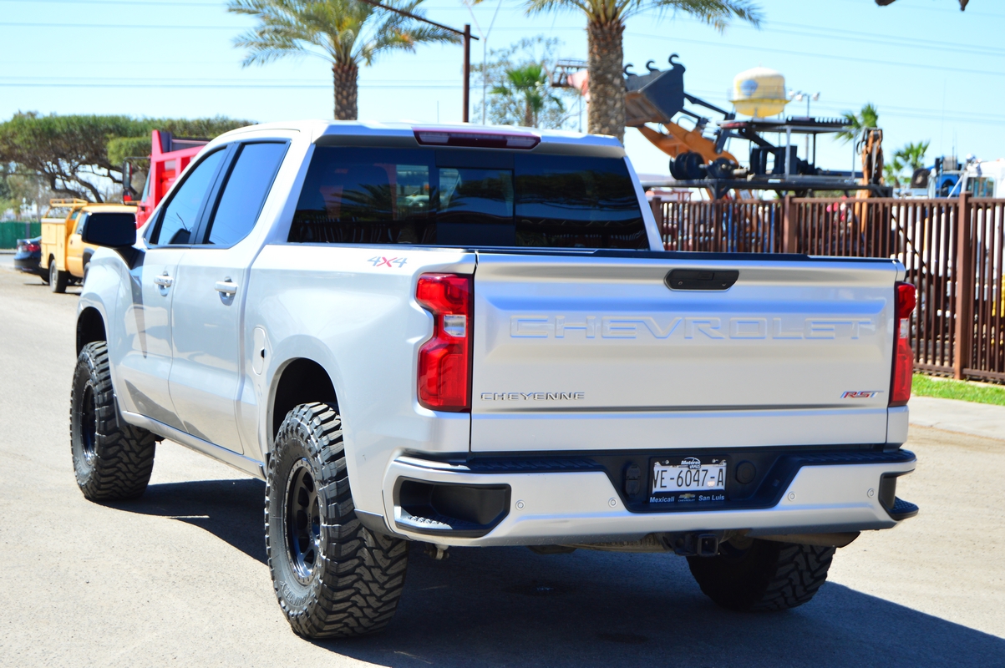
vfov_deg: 20.1
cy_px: 334
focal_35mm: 68
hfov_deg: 29.9
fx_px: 1883
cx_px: 502
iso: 200
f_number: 7.1
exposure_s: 1/400
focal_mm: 45
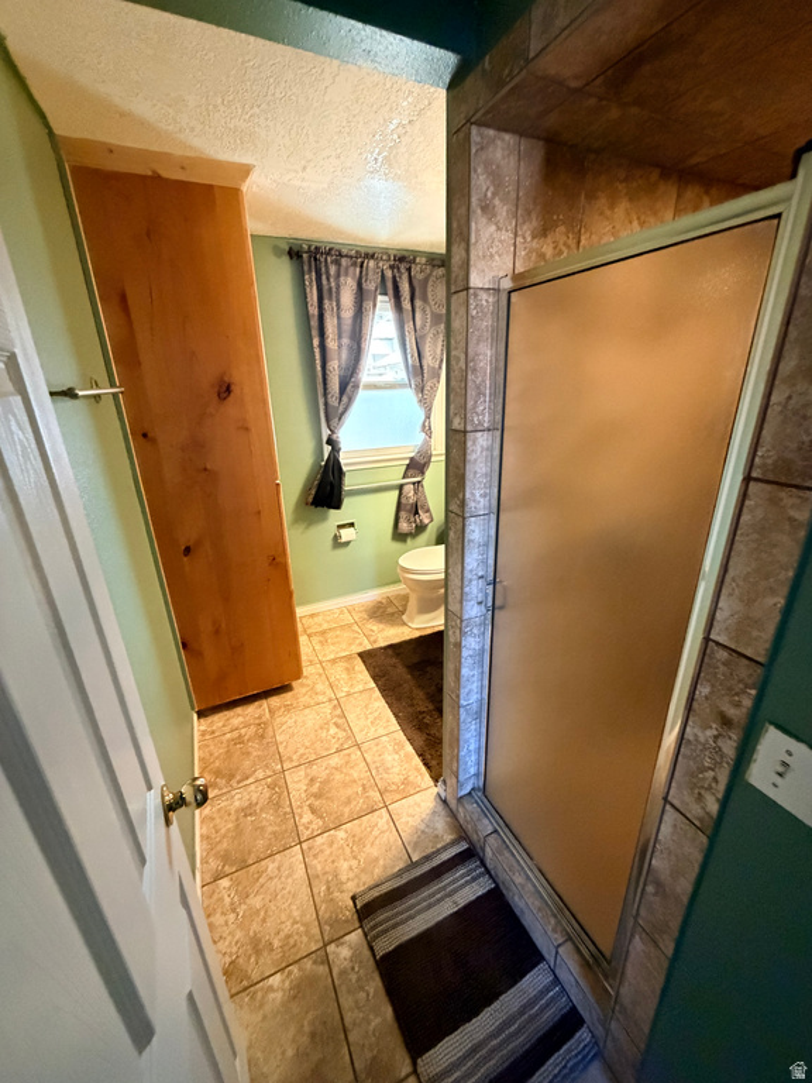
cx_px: 406
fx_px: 438
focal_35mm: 14
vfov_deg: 102.1
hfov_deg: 85.7
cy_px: 542
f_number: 2.2
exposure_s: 1/60
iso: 1000
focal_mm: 2.22
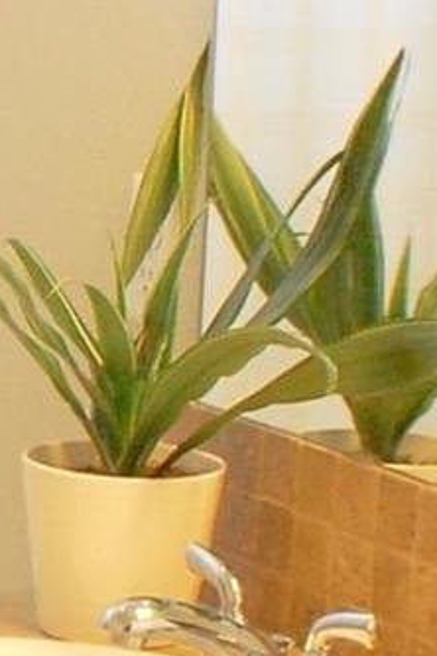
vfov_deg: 9.9
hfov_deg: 6.4
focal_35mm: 207
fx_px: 3769
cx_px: -569
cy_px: 264
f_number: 7.1
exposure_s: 1/30
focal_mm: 23
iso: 800
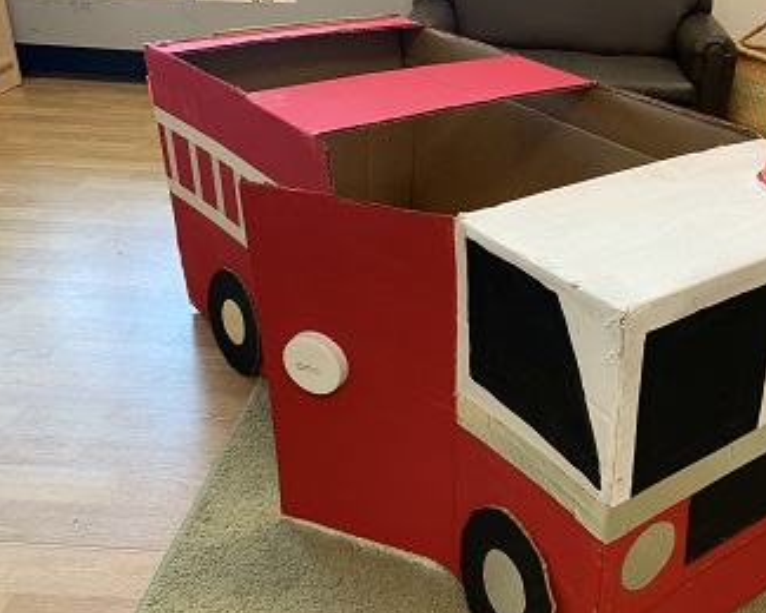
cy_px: 338
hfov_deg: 46.1
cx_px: 511
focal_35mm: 39
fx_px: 884
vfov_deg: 38.2
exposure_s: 1/61
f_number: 1.8
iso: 100
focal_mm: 4.25
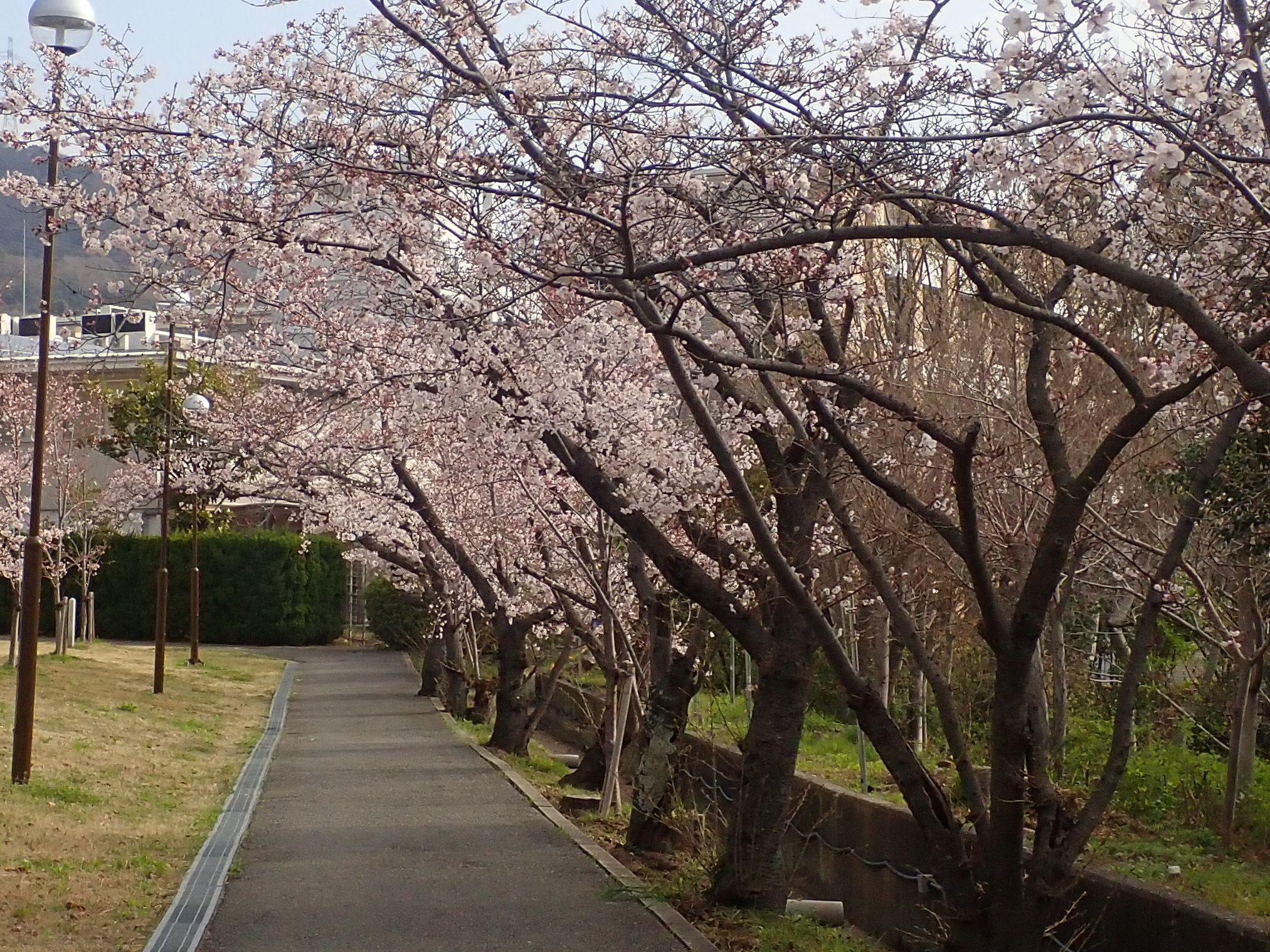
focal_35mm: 79
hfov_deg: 24.6
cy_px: 389
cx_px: 408
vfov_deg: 18.6
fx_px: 2899
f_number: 4
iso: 200
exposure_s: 1/1250
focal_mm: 7.34
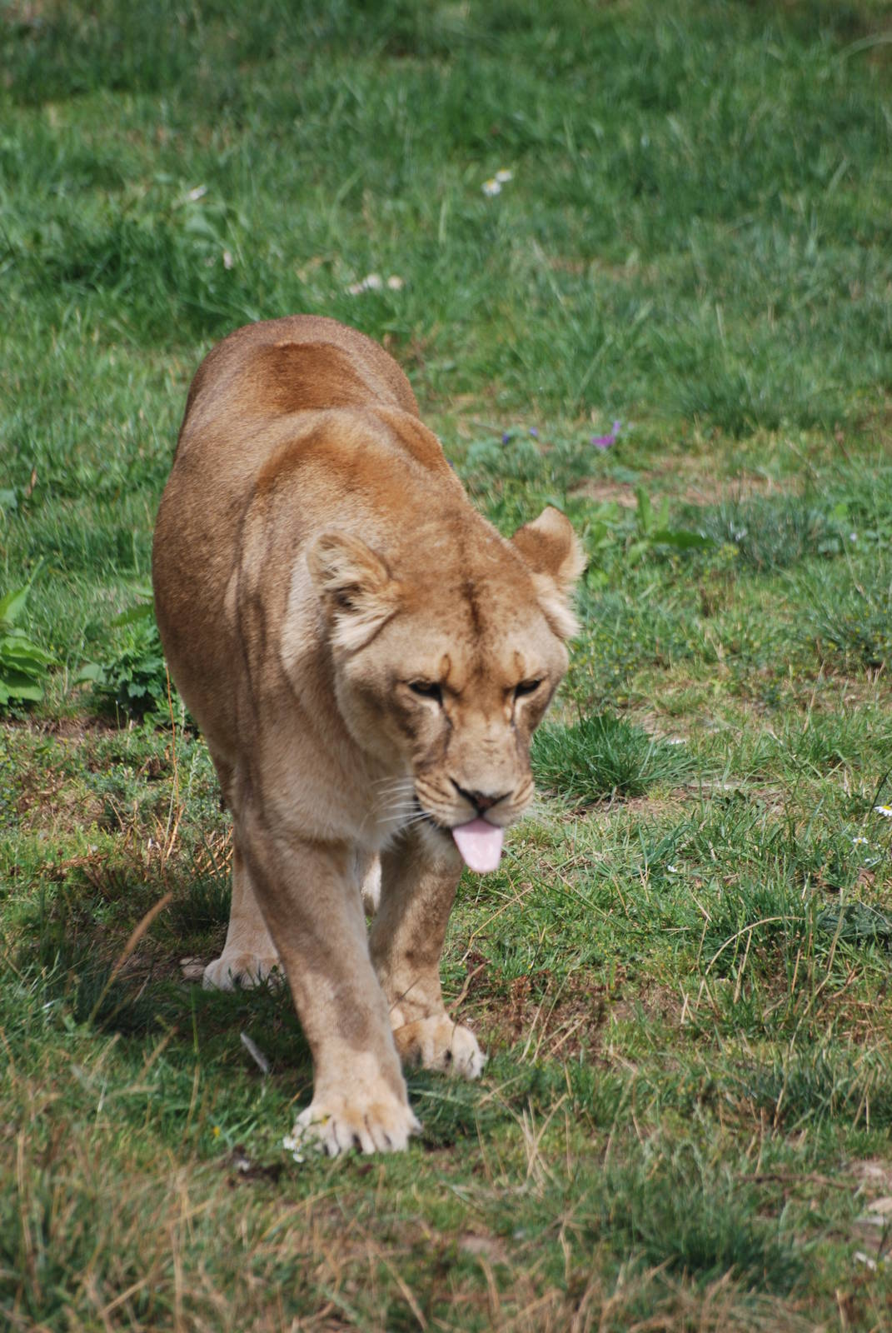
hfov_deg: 3.1
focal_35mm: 450
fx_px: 16677
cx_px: 446
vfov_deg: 4.6
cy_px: 666
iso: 200
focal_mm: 300
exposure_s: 1/640
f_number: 5.6
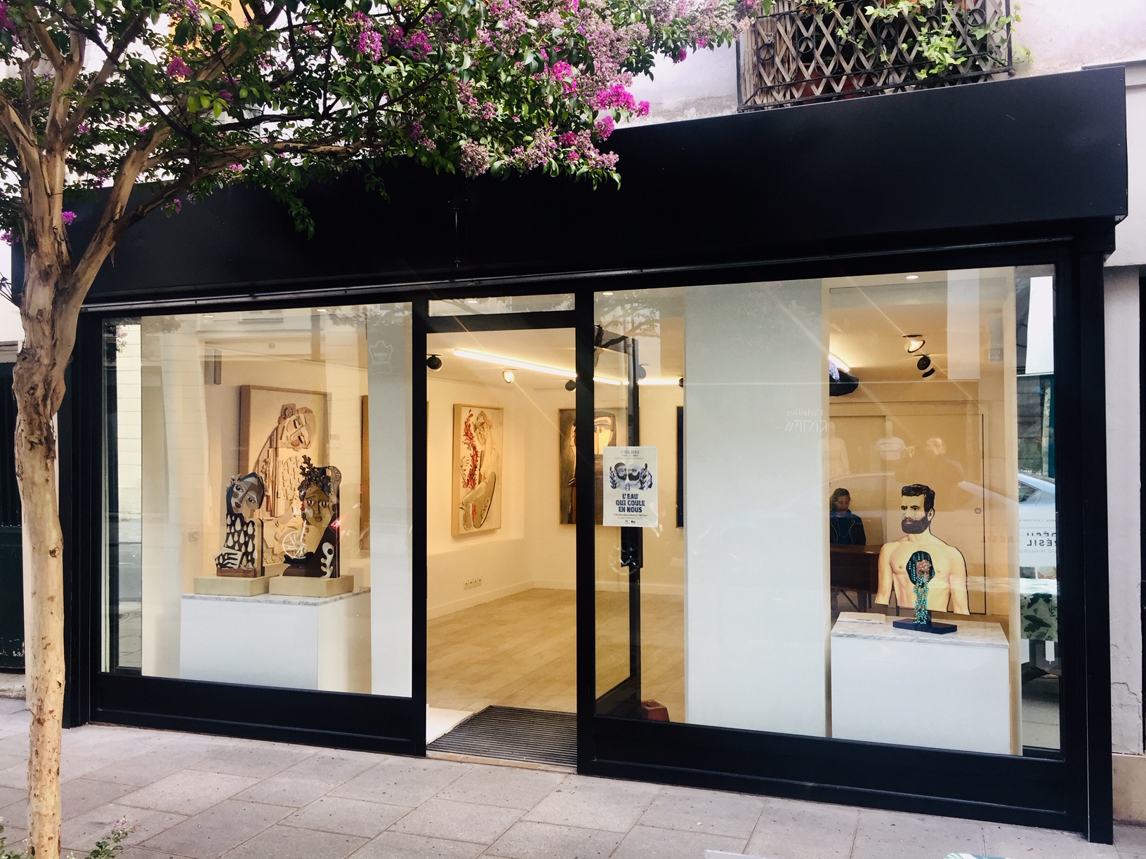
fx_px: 960
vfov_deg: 48.2
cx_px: 573
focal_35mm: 29
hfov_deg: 61.7
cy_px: 430
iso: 40
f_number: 2.2
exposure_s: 1/50
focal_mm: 4.15
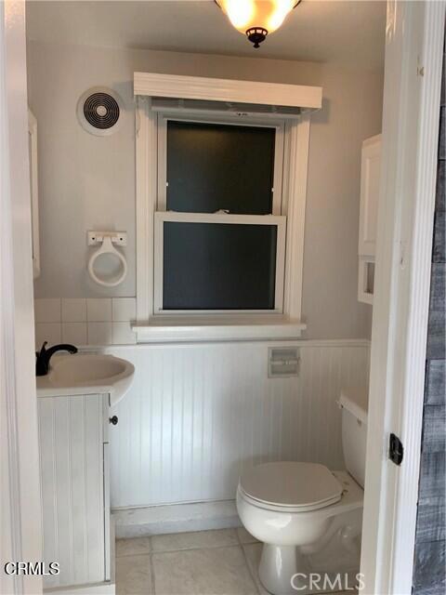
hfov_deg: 48.2
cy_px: 298
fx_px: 498
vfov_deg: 61.7
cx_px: 223
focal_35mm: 29
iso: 16
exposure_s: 1/149
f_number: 1.8
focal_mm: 3
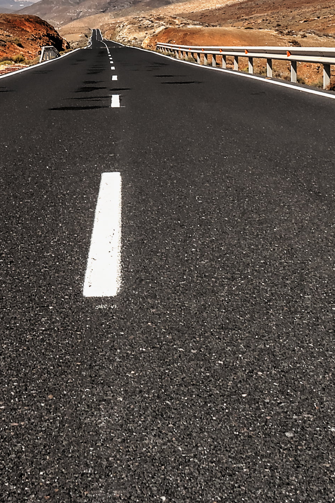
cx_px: 86
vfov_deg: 24.0
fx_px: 1131
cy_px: 9
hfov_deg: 16.8
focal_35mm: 81
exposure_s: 1/125
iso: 200
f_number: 11
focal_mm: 18
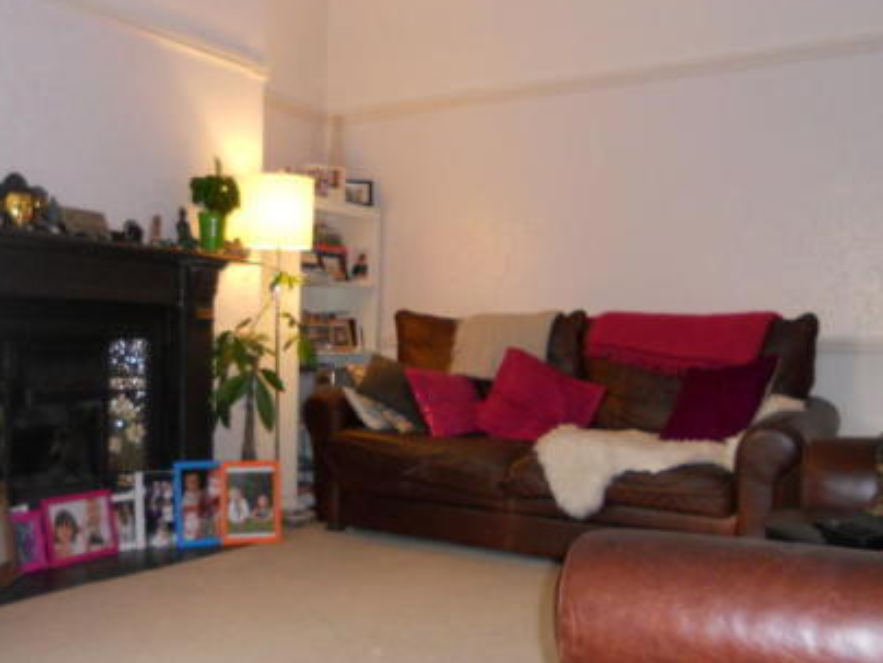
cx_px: 370
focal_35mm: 39
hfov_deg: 47.7
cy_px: 364
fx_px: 995
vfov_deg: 36.8
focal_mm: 4.9
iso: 250
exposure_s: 1/25
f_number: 3.2
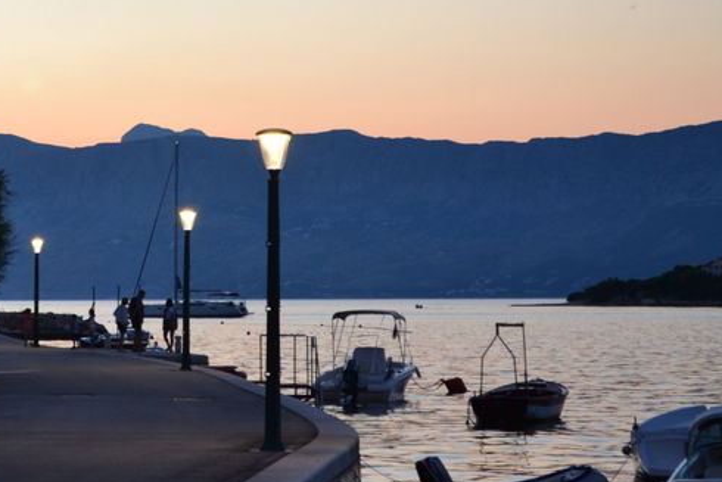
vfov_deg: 10.2
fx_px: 2704
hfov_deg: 15.1
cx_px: 146
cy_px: 105
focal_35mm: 135
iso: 400
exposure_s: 1/25
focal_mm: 55
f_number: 7.1
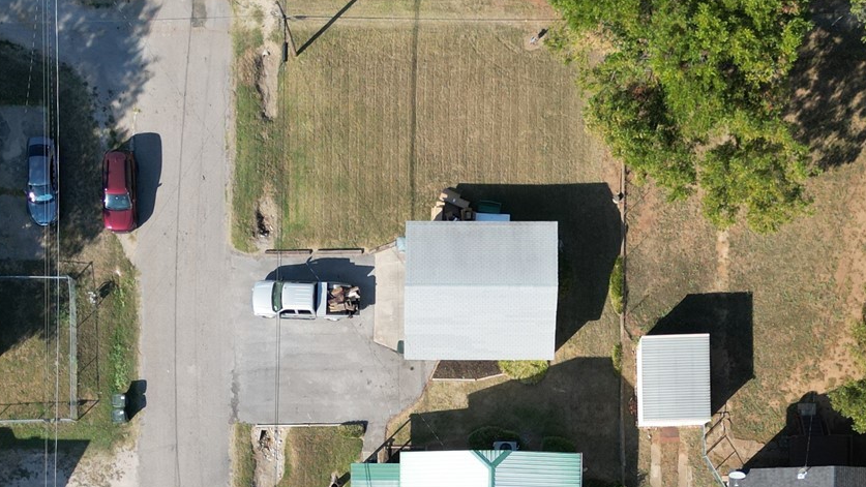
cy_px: 568
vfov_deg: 19.1
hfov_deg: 34.9
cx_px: 431
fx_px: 1378
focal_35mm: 60
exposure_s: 1/2000
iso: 130
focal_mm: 6.72
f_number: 1.7
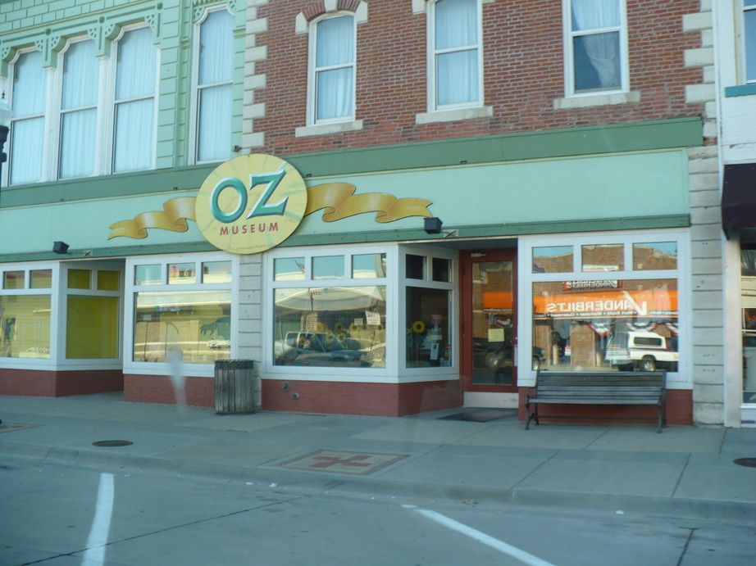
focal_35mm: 37
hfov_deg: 50.2
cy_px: 283
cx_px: 378
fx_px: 808
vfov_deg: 38.6
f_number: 2.8
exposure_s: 1/250
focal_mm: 6.1
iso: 100
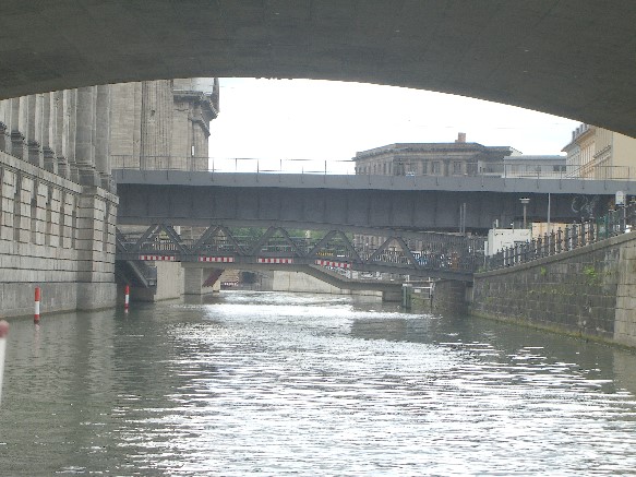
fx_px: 2094
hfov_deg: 17.3
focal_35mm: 114
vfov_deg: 13.0
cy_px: 238
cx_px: 318
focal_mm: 23.7
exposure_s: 1/200
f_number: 5.1
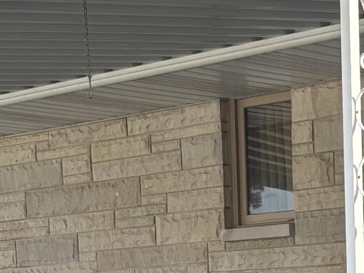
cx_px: 363
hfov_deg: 12.8
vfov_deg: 9.4
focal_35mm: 152
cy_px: 439
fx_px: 1599
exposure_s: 1/927
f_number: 1.6
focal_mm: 5.96
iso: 50
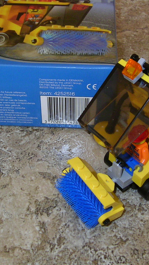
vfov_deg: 35.4
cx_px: 79
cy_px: 117
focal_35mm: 59
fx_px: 415
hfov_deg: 20.4
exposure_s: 1/30
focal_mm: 5.6
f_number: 4.8
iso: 100
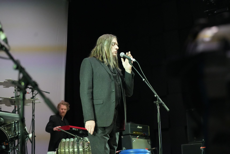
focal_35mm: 70
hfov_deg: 28.8
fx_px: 447
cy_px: 77
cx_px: 115
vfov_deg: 19.4
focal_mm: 70
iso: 12800
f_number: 4
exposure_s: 1/640
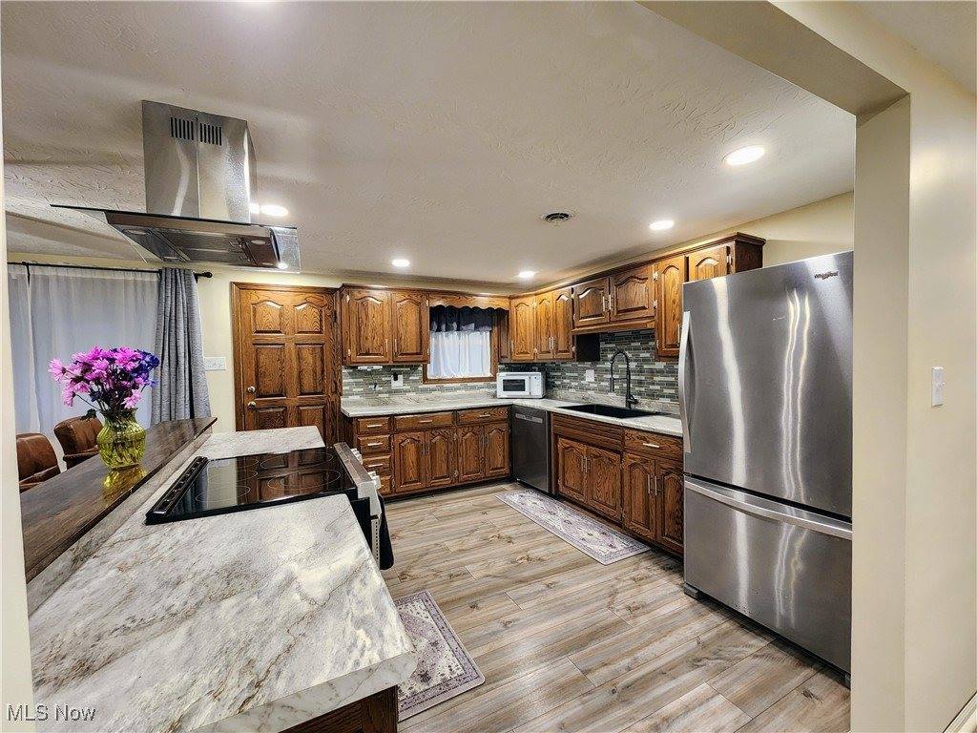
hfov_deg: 106.2
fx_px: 367
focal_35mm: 13
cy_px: 366
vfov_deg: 89.9
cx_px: 488
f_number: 2.2
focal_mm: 2.2
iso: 320
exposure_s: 1/60
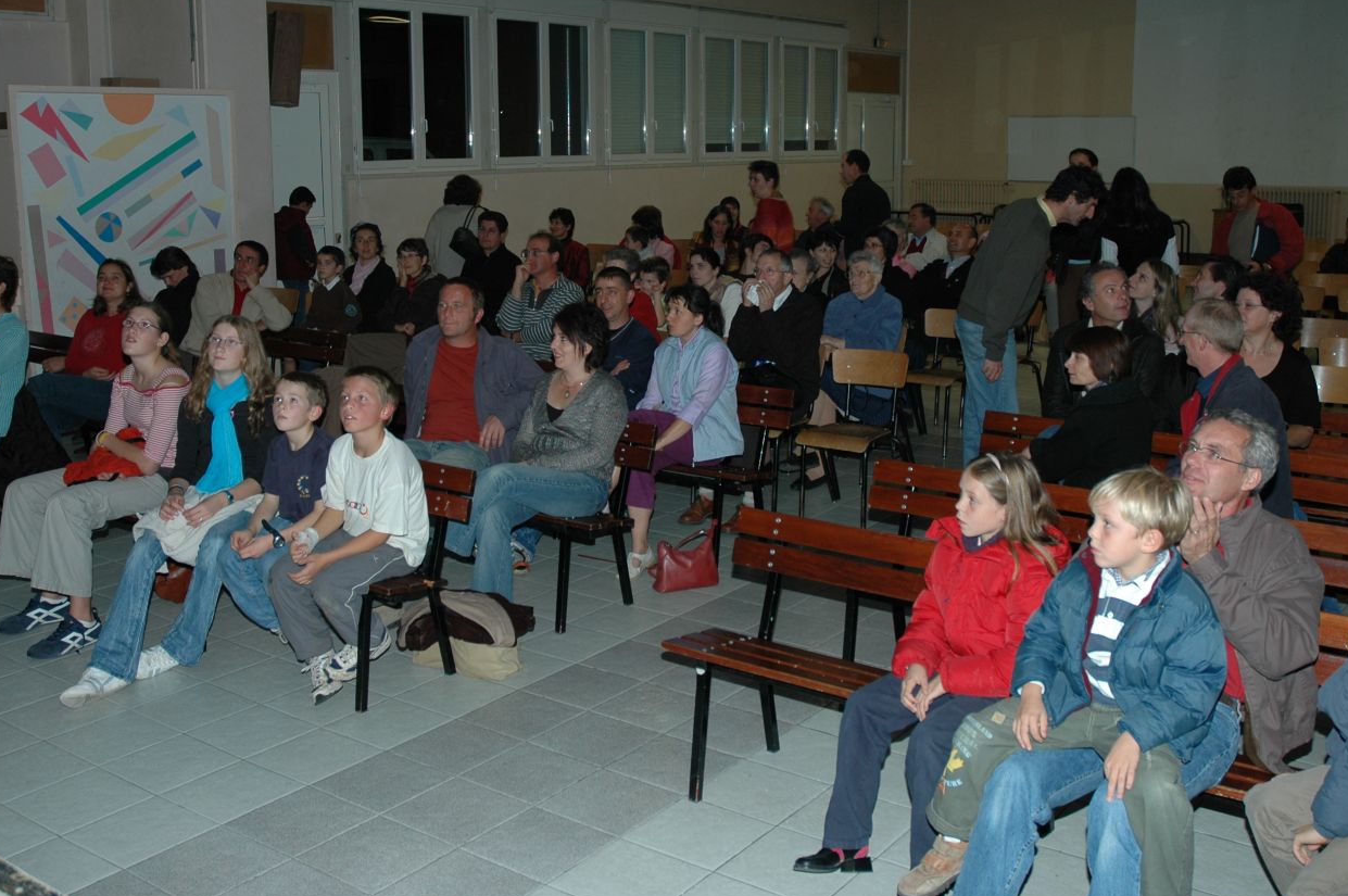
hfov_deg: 48.5
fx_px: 1496
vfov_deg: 33.2
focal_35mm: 40
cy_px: 359
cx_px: 665
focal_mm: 22
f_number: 4
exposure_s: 1/60
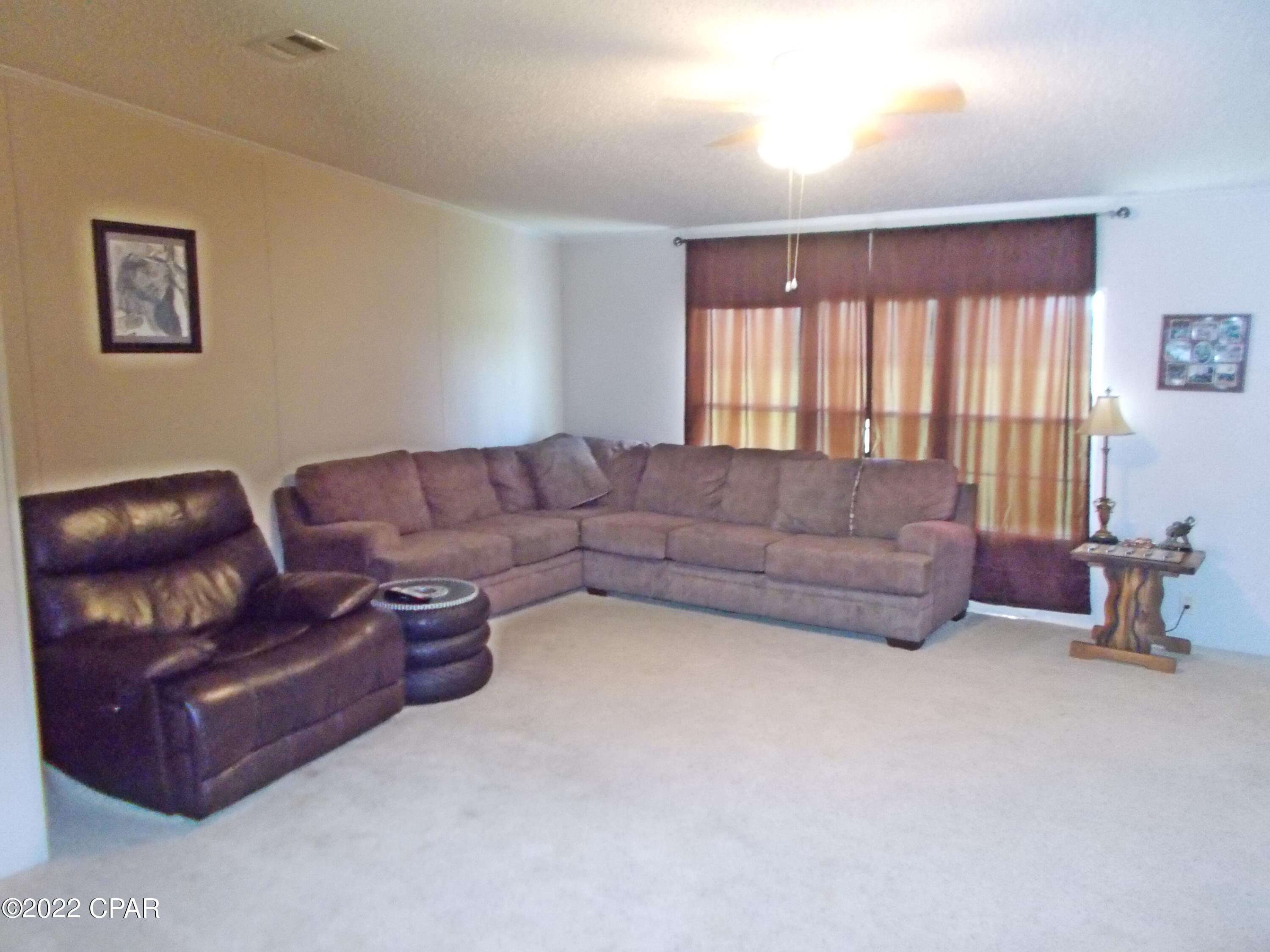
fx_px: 954
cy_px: 476
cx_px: 635
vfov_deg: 53.1
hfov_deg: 67.3
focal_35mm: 26
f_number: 3.2
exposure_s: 1/25
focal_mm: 4.6
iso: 800
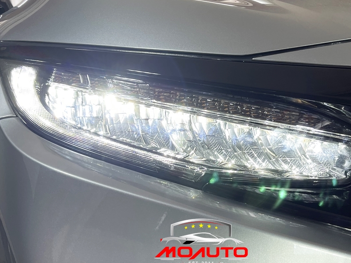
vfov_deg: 29.7
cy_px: 146
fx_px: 497
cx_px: 196
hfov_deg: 38.9
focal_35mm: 49
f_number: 1.6
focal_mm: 5.1
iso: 50
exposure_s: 1/293
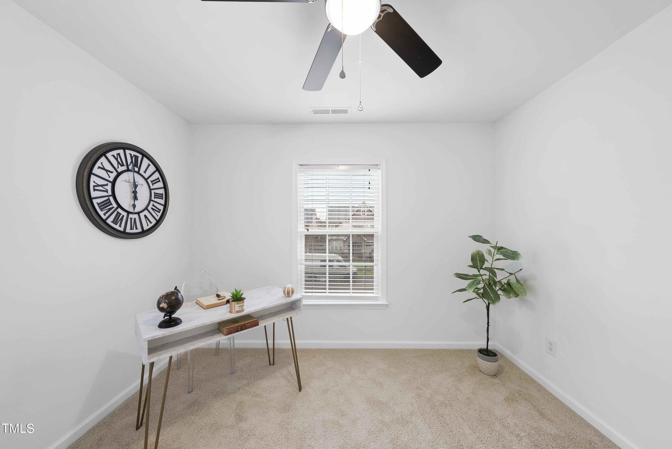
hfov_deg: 112.6
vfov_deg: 90.1
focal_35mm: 12
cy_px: 224
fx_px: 224
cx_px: 336
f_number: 7.1
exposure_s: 1/4
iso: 400
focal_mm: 12
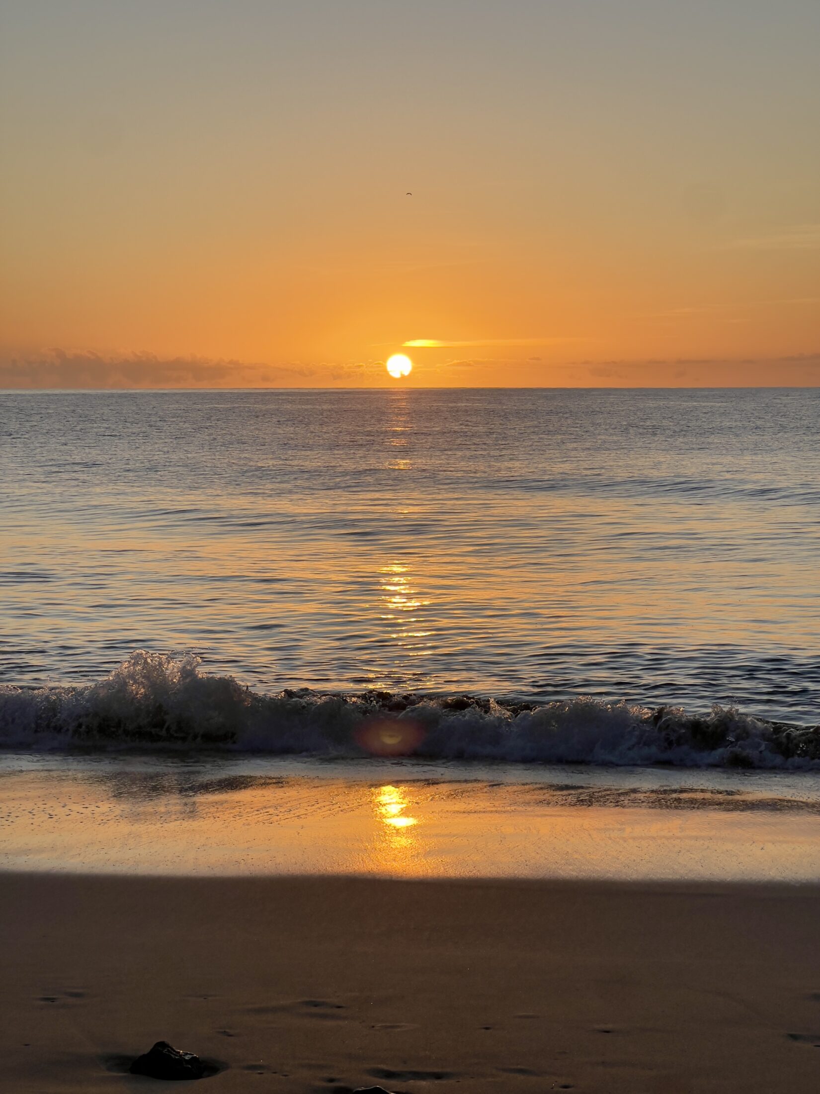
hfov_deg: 19.1
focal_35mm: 77
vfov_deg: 25.3
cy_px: 547
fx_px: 2432
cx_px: 410
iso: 32
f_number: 2.8
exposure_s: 1/641
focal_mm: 9
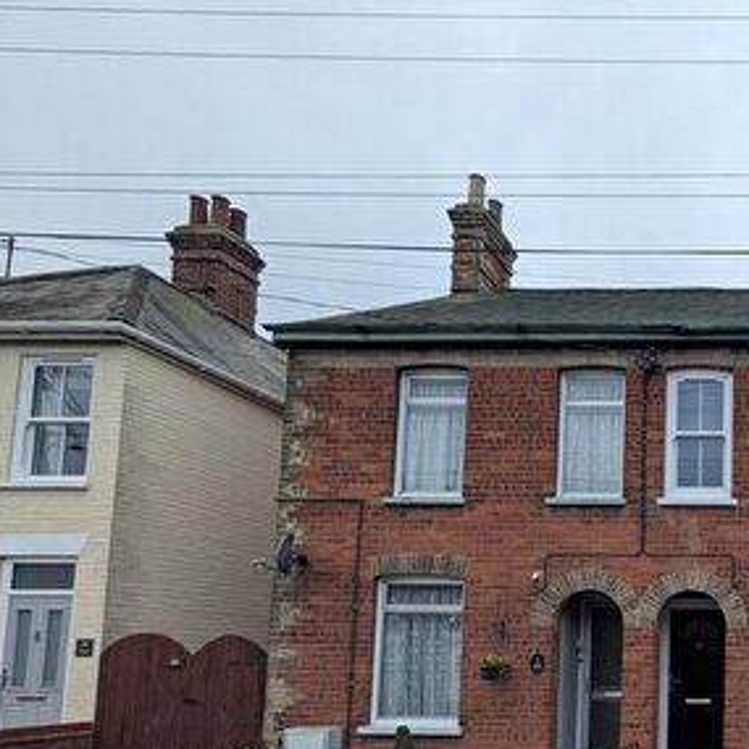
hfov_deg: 46.6
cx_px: 806
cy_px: 590
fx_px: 636
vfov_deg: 56.9
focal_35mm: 26
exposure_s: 1/440
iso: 50
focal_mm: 2.02
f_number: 1.7
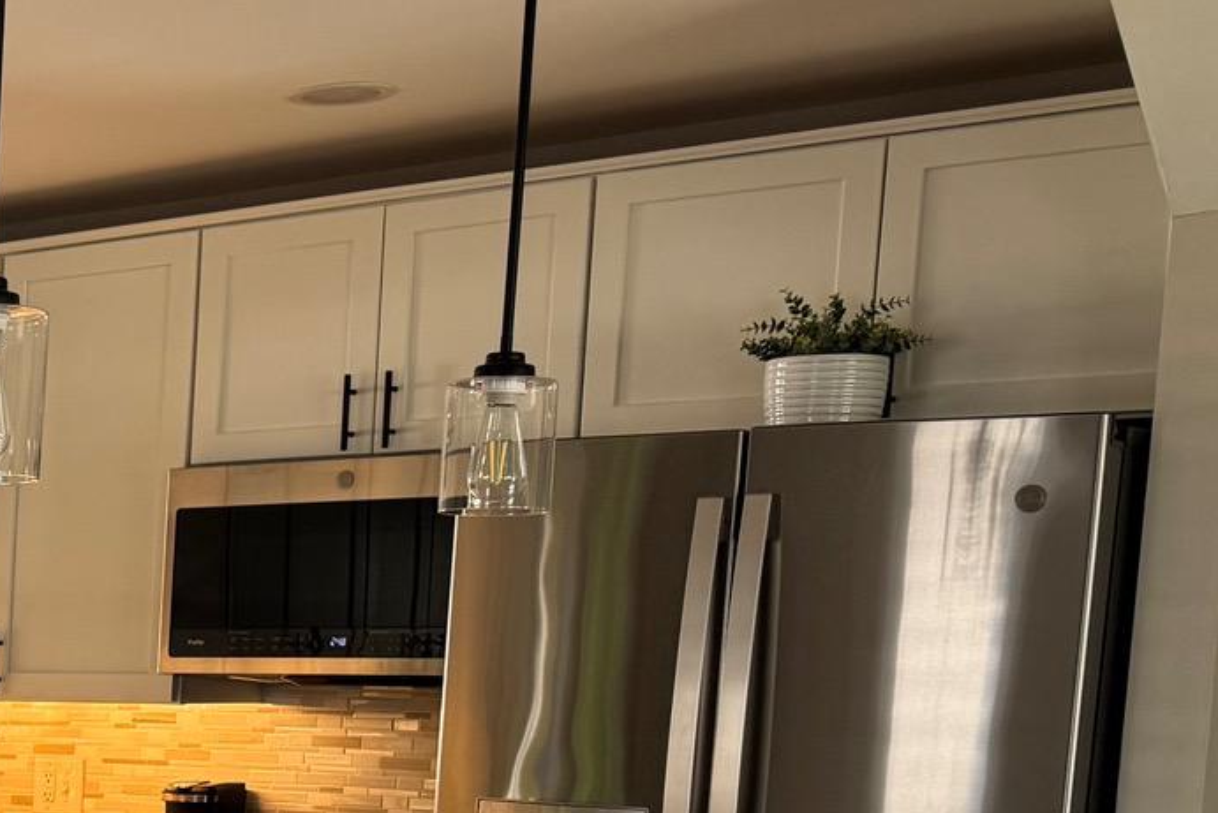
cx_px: -585
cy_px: 958
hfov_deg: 22.6
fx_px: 2504
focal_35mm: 74
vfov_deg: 17.6
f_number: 1.78
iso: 125
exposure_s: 1/120
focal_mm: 6.76
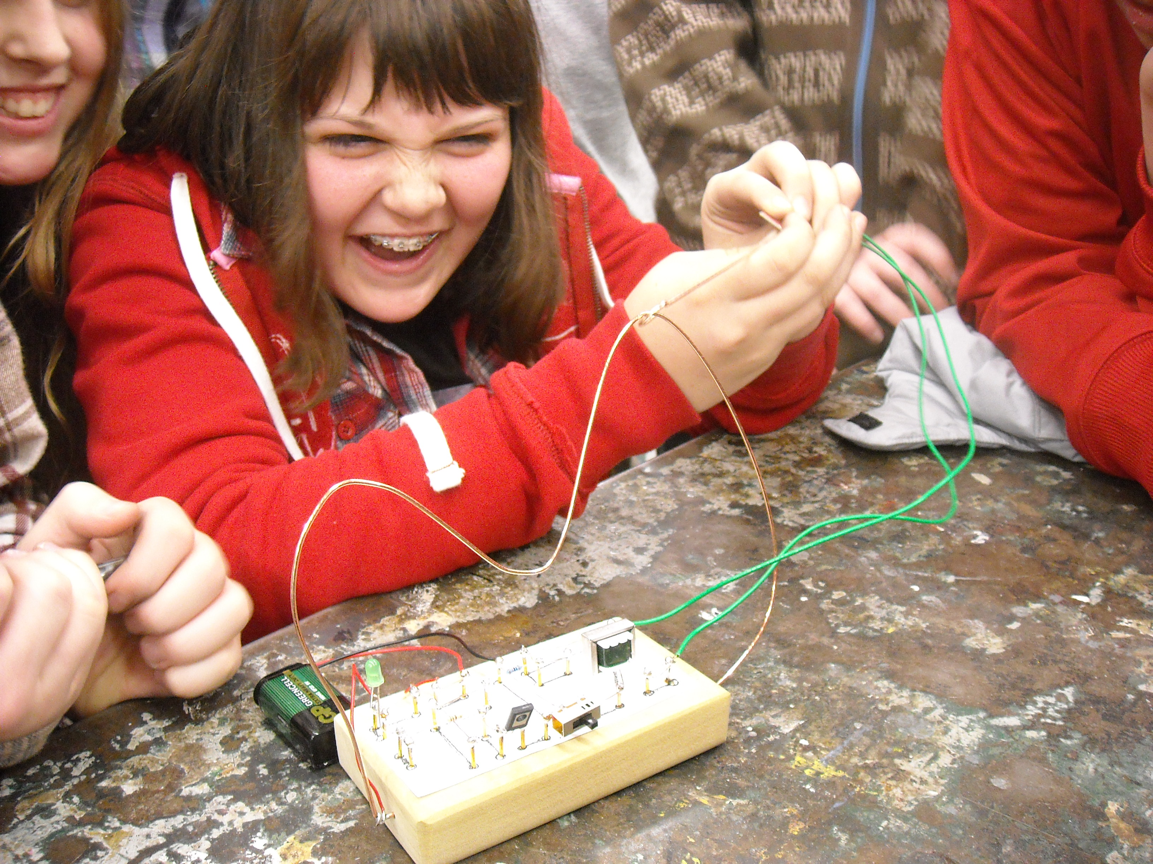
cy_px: 432
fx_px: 1166
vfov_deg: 40.7
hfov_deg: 52.6
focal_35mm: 35
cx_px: 576
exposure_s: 1/8
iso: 436
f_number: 2.8
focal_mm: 5.7
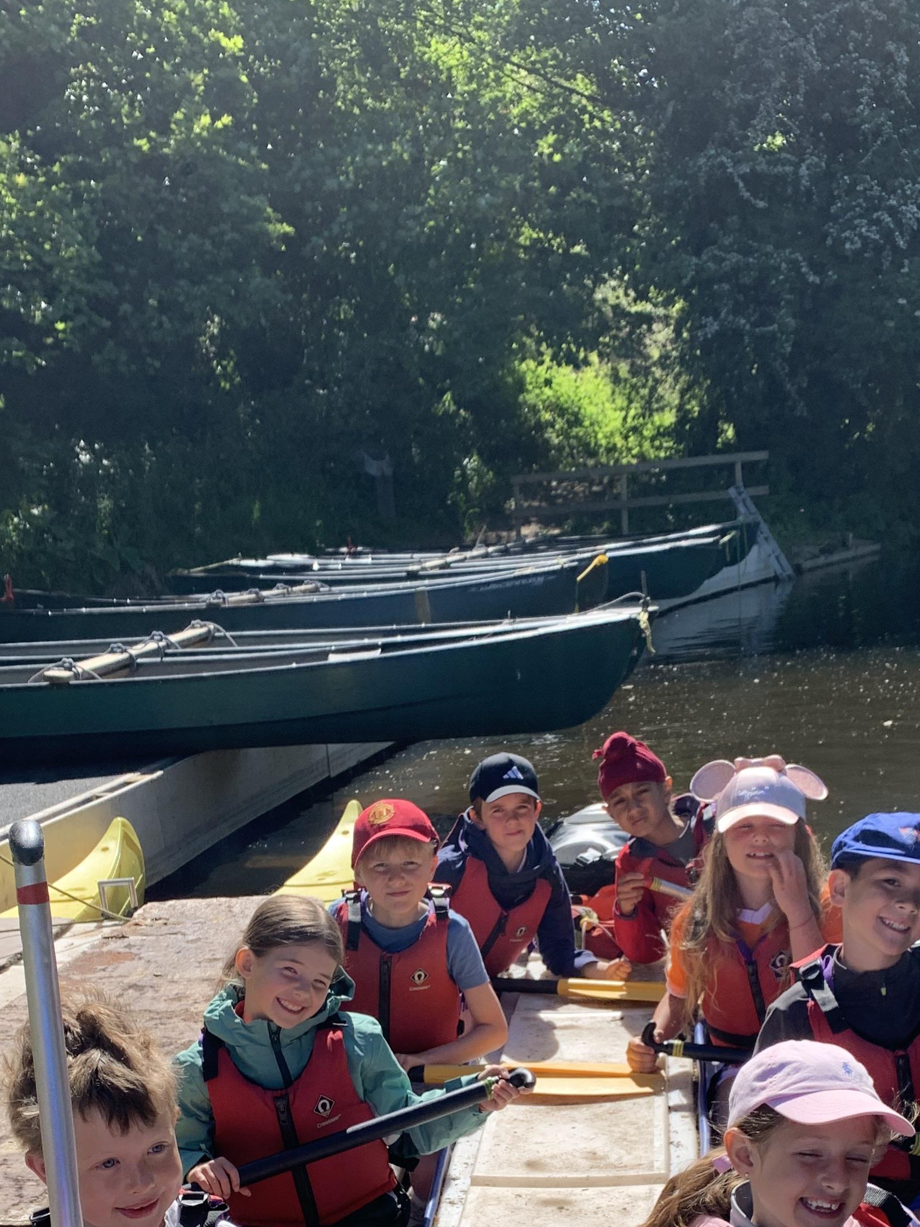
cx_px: 485
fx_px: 1701
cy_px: 1064
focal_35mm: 48
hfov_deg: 30.3
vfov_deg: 37.5
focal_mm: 4.25
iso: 25
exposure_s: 1/1065
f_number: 1.8
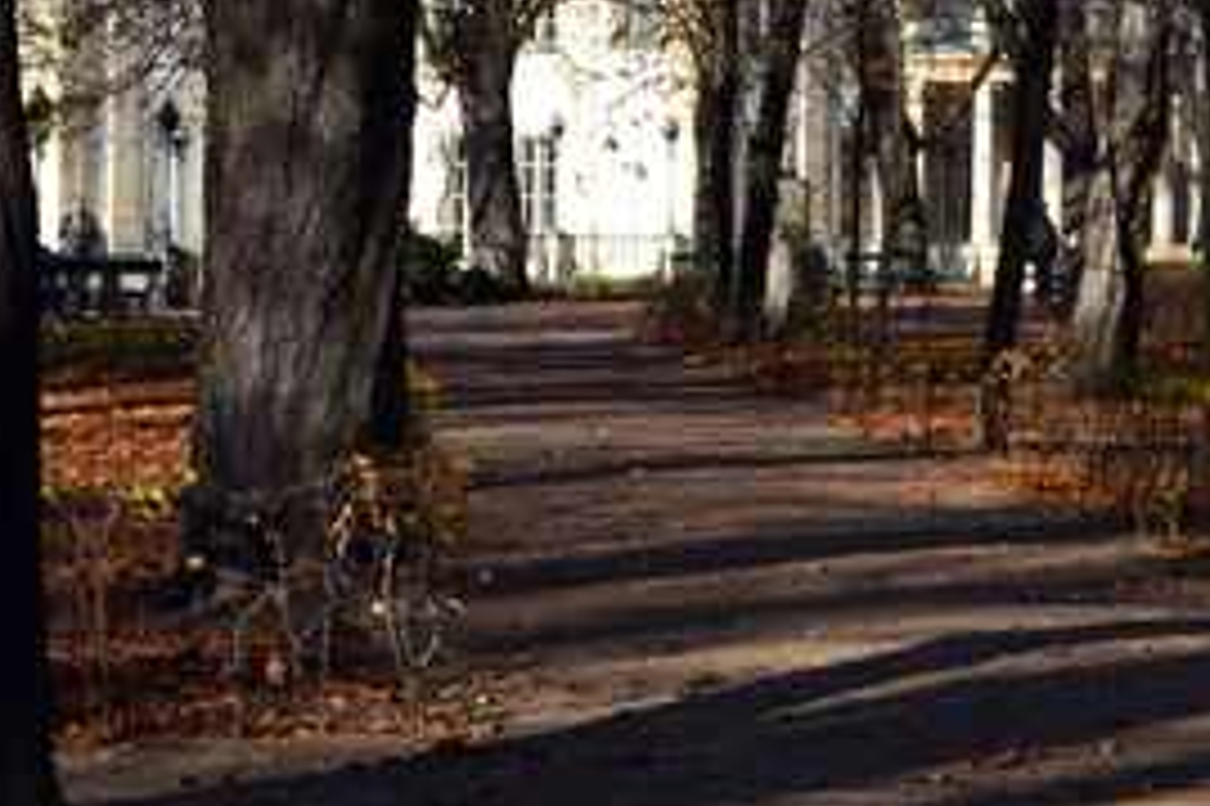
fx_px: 4199
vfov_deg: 10.9
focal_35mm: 125
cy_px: 104
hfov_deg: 15.9
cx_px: -180
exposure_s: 1/160
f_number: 10
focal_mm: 28
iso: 400
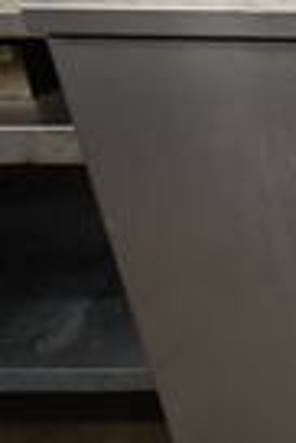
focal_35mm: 95
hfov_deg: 11.7
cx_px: 725
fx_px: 1169
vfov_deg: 21.2
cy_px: 104
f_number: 3.5
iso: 400
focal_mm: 18
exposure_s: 1/30
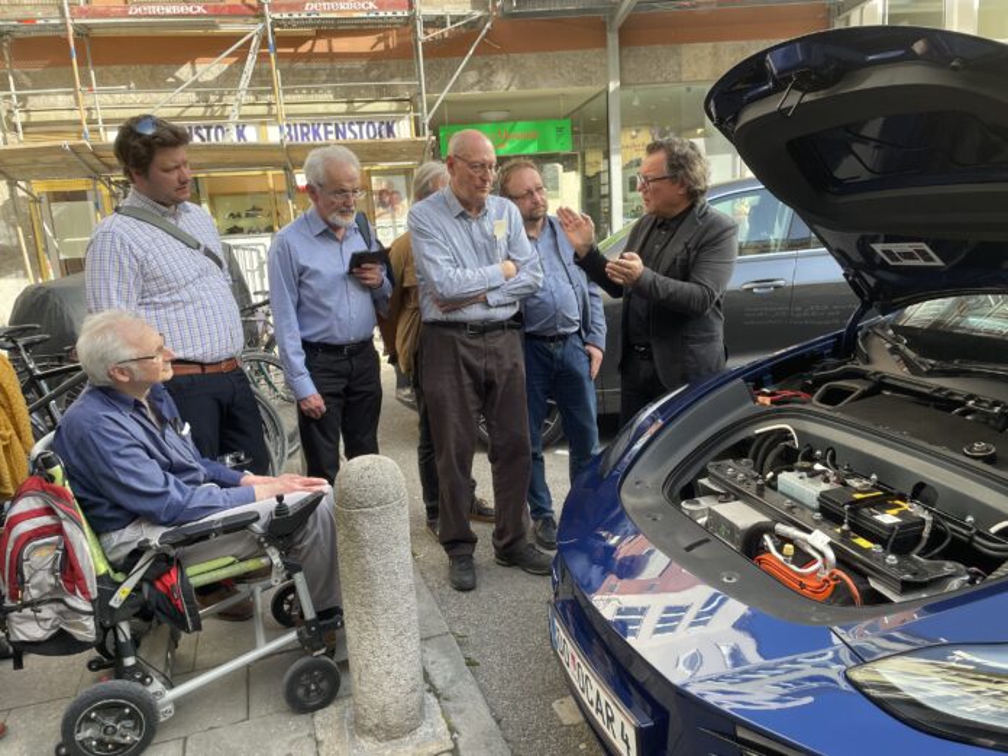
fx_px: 757
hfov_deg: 67.3
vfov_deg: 53.1
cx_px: 504
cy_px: 378
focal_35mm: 26
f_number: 1.6
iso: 32
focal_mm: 4.2
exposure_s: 1/427
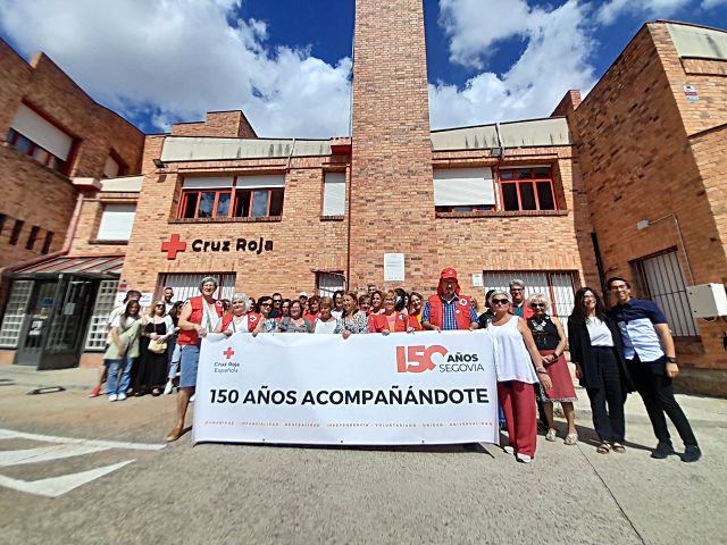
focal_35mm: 13
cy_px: 272
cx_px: 364
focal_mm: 1.13
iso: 40
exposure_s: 1/2488
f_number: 2.2
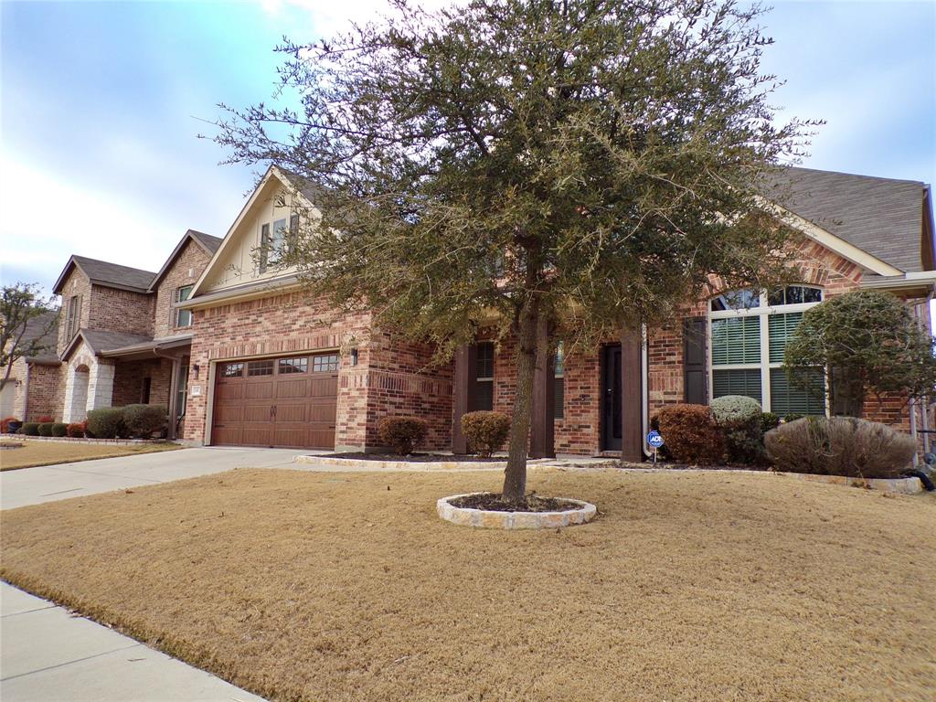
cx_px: 468
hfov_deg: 71.6
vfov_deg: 56.8
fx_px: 649
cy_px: 351
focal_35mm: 24
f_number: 4.3
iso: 80
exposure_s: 1/110
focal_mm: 4.3
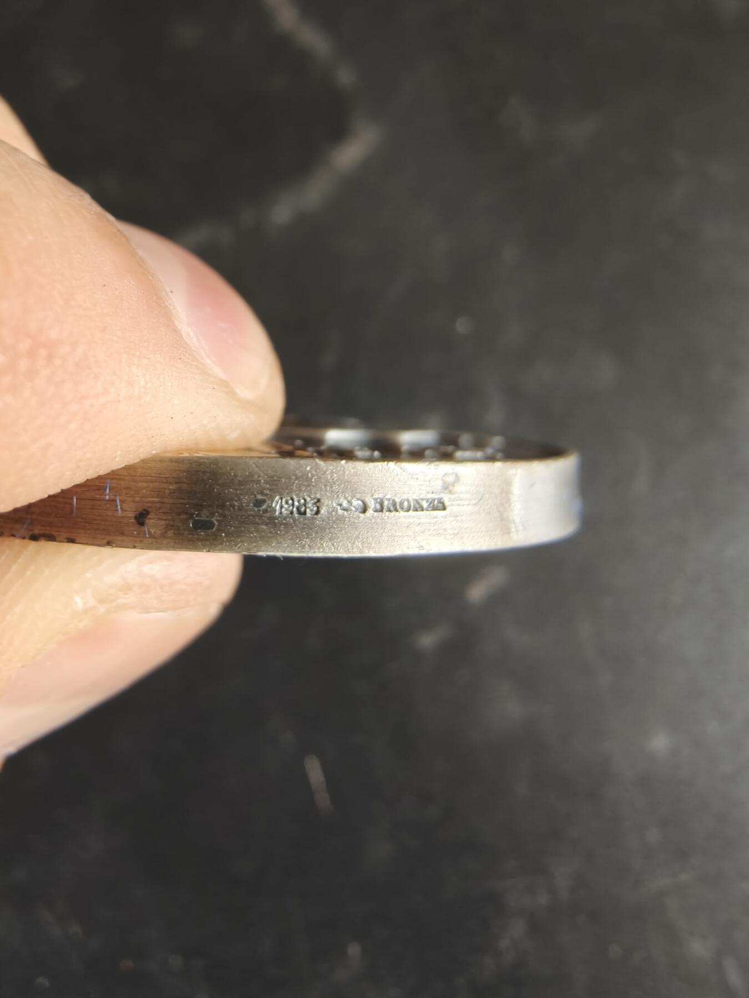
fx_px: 664
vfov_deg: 73.9
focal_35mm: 23
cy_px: 499
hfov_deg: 58.9
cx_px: 374
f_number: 2
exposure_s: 1/50
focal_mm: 2.32
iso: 320
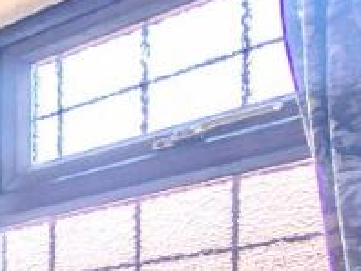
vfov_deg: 19.9
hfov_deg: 14.7
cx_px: -529
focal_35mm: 62
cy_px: 428
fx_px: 647
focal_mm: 2.02
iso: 64
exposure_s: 1/262
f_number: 1.7
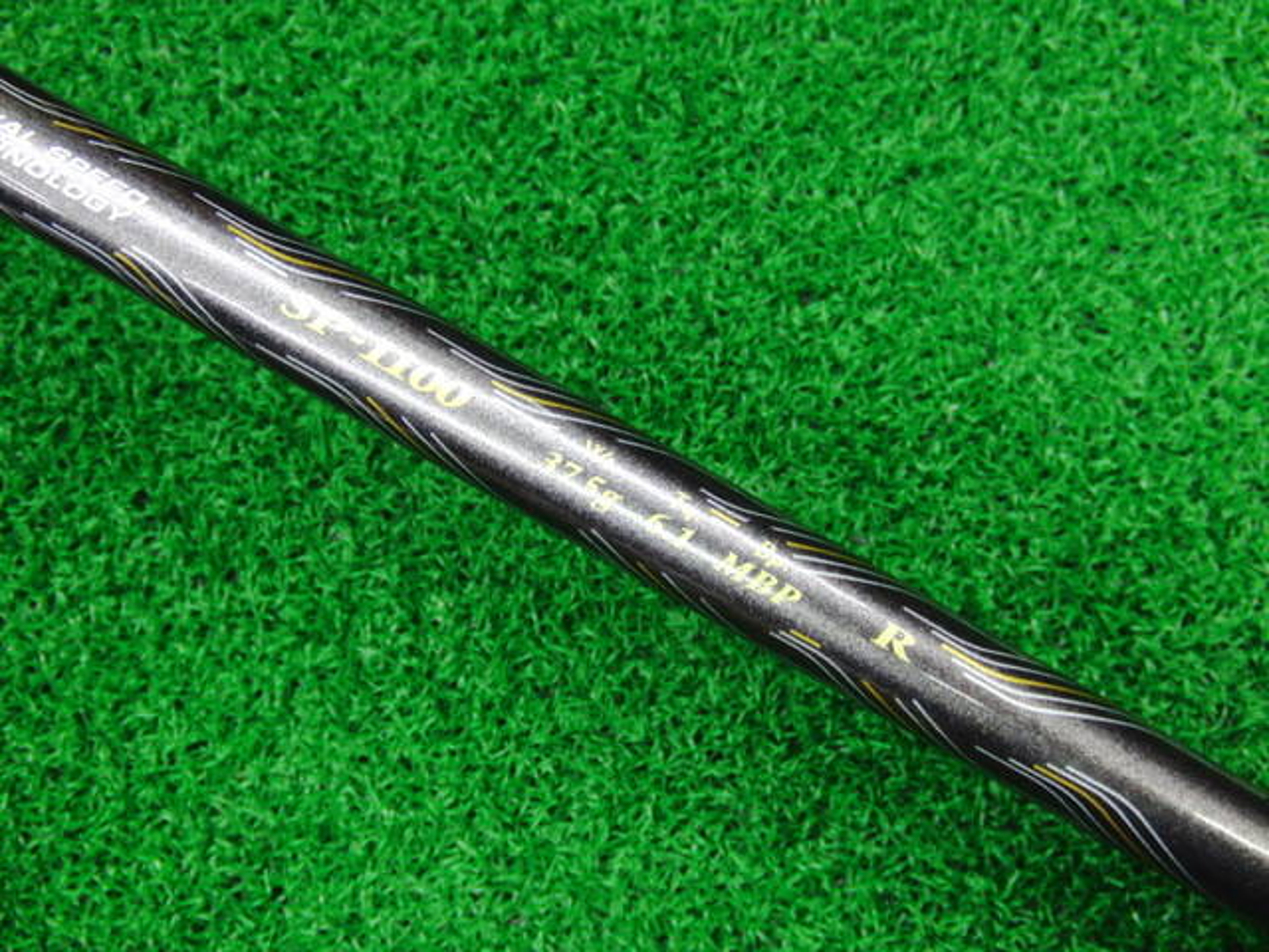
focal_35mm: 37
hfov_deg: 50.1
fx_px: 1356
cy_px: 476
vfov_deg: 38.7
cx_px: 634
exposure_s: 1/30
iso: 400
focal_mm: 6.42
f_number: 3.6
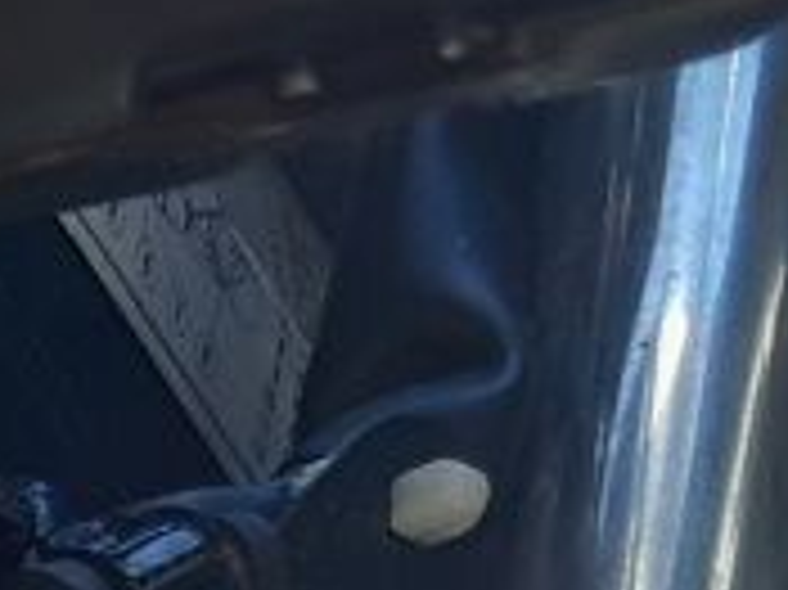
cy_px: 1923
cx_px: -630
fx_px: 3890
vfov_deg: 7.4
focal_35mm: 171
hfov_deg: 10.8
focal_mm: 3.92
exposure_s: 1/179
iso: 40
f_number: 1.7
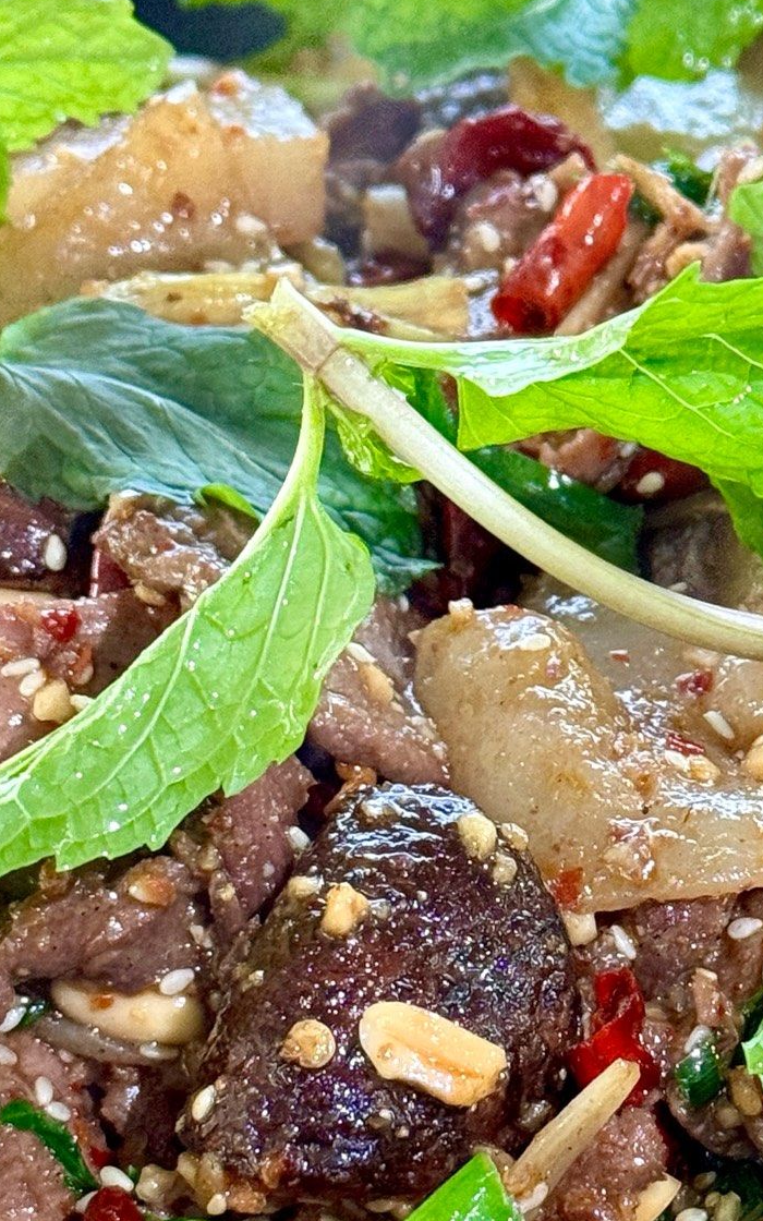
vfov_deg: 16.8
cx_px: 639
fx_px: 4126
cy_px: 774
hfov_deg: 10.5
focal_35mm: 124
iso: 320
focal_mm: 6.76
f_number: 1.78
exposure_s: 1/40
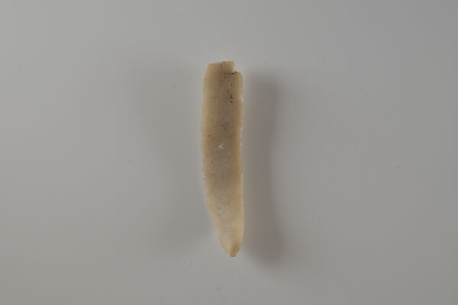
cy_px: 152
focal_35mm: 60
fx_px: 763
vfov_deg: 22.6
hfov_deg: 33.4
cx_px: 229
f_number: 14
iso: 125
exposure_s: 1/25
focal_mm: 40
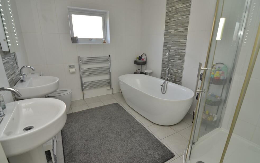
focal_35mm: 18
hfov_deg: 92.6
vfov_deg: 66.4
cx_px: 127
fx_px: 124
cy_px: 86
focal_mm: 11
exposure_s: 1/60
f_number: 5.6
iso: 400
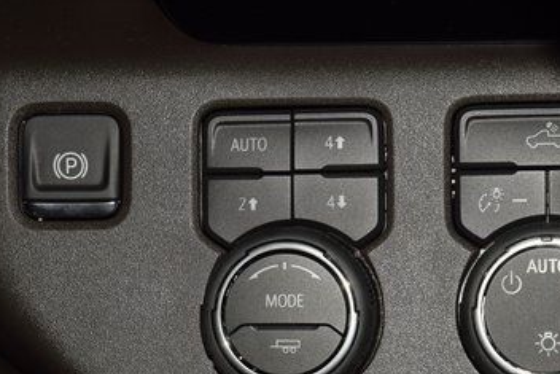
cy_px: 257
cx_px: 315
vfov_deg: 7.2
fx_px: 2972
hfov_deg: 10.8
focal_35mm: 191
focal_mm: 70
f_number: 8
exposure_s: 1/125
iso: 100
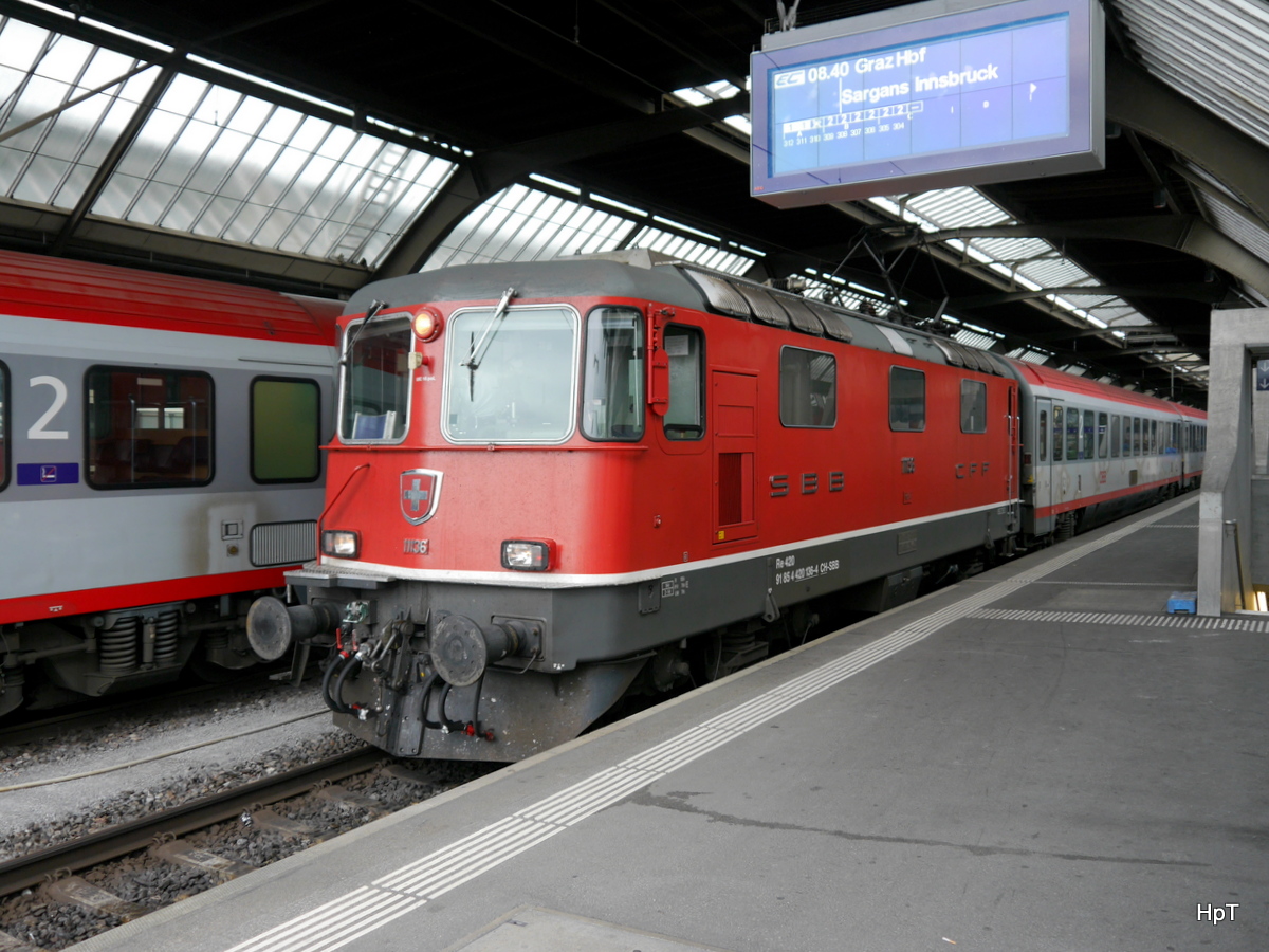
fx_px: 1100
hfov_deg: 60.0
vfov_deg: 46.8
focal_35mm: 30
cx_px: 634
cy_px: 476
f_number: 3.6
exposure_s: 1/60
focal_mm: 15
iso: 200
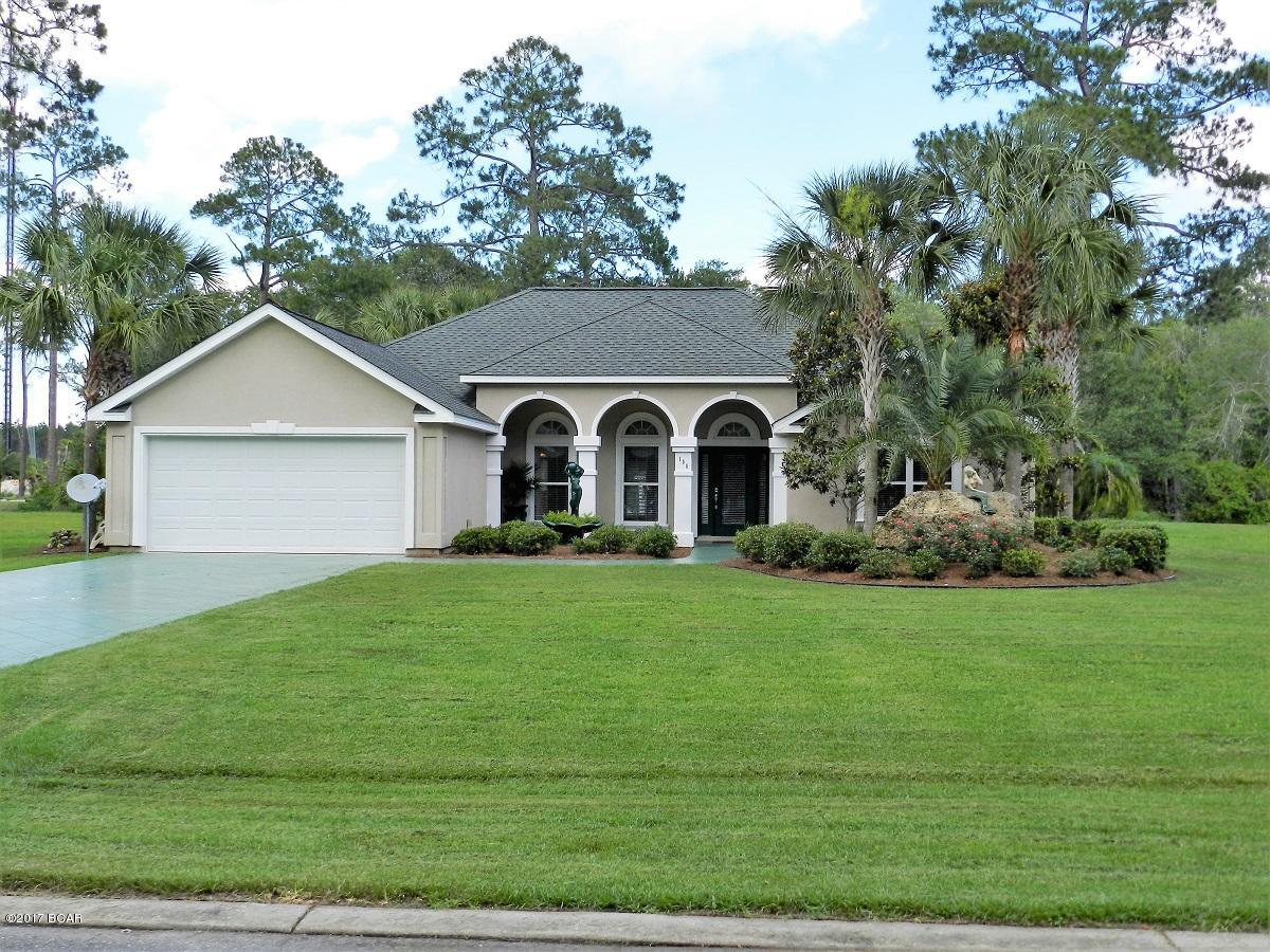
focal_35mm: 38
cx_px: 635
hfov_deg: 49.0
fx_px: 1394
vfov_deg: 37.7
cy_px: 476
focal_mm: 6.7
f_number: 4
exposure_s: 1/400
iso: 160
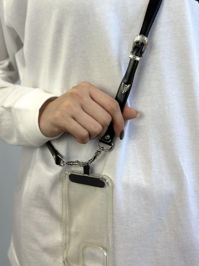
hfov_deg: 30.3
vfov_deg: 39.7
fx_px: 368
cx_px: 100
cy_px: 133
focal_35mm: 48
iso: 80
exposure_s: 1/489
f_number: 1.78
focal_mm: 6.86
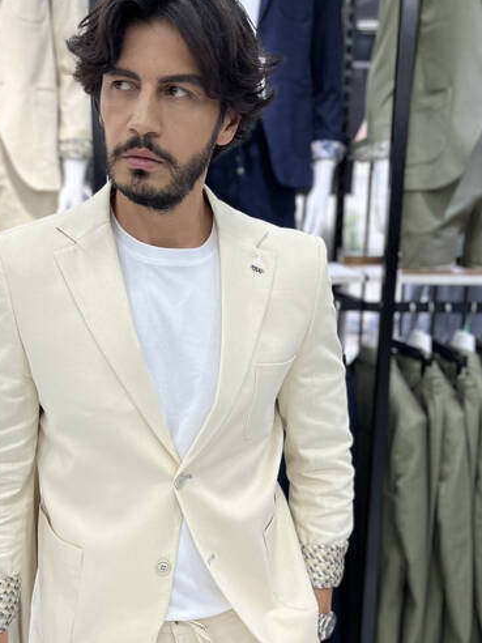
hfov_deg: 38.5
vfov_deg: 50.0
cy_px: 370
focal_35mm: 37
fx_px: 687
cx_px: 187
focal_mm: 5.1
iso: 40
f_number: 1.6
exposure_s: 1/162
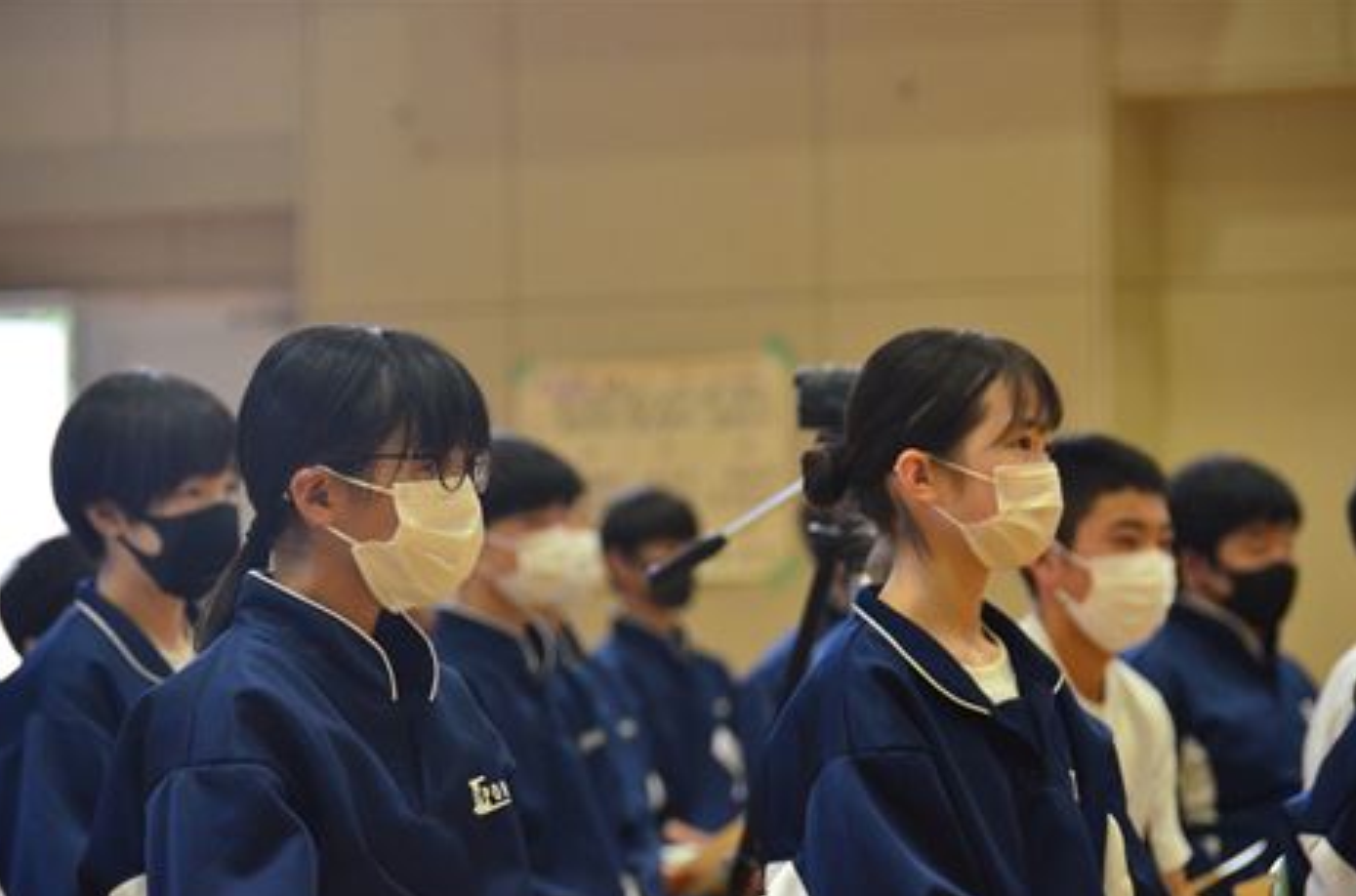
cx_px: 685
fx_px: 10050
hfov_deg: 7.7
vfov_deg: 5.1
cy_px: 479
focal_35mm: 268
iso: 2500
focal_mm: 165
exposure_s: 1/100
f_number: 5.6
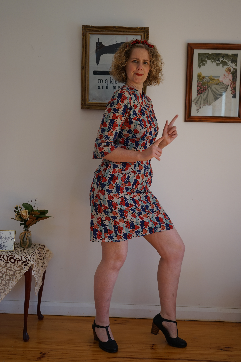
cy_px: 181
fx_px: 412
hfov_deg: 32.6
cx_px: 120
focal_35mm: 41
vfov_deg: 47.4
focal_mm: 41
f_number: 4.5
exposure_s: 1/160
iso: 200
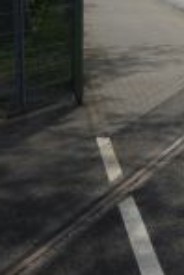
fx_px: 826
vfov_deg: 18.3
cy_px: -22
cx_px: 336
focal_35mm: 108
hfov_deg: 11.7
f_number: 5.6
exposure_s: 1/800
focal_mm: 5.2
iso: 100
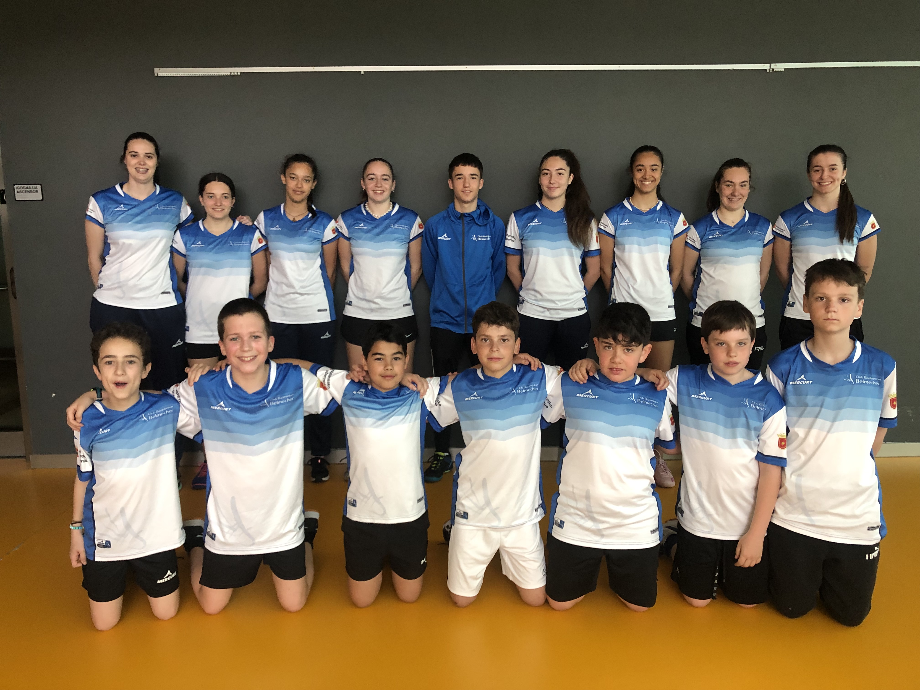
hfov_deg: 63.4
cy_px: 345
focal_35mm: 28
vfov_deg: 49.7
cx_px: 460
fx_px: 744
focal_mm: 4
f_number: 1.8
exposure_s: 1/13
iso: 100
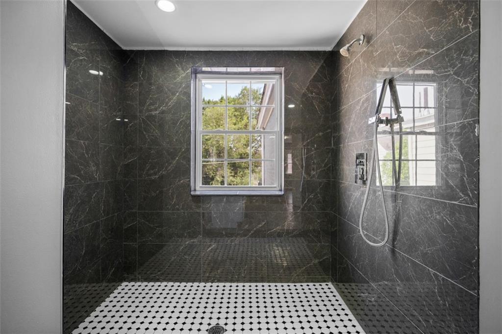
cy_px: 167
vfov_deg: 73.7
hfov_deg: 96.8
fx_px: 223
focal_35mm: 16
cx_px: 251
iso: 400
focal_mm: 16
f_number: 4
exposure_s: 1/25
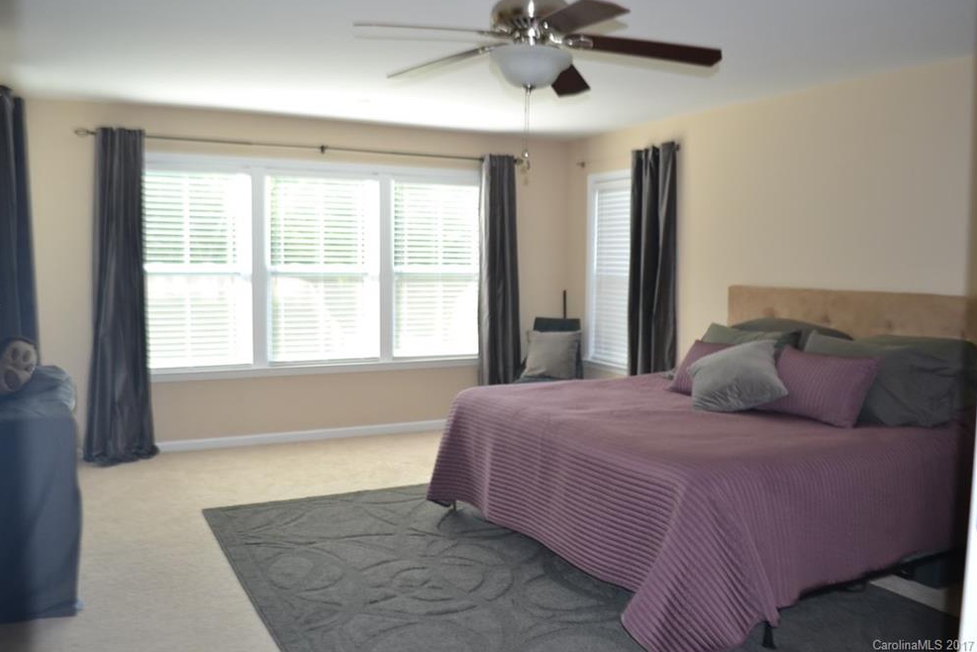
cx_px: 473
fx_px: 760
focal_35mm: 28
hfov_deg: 65.5
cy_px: 316
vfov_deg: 46.4
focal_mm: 18
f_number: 4
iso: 280
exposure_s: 1/125
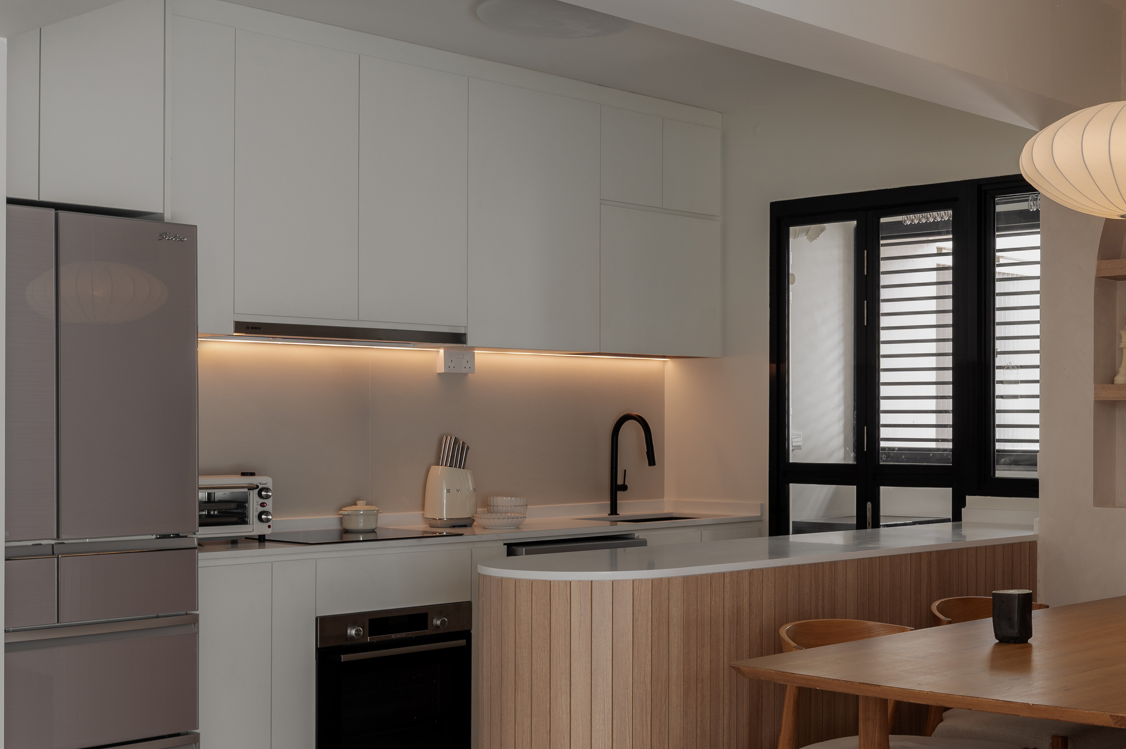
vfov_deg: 27.6
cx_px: 870
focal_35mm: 49
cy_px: 427
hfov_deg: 39.2
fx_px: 1526
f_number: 9
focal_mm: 29.5
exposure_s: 2.5
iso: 100
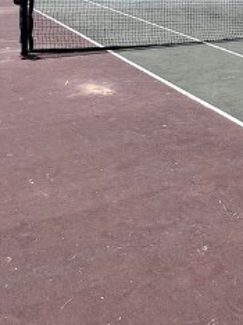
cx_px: 297
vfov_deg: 31.6
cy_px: 10
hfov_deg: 23.3
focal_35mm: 57
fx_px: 534
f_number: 1.8
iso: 32
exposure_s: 1/1107
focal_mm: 1.57
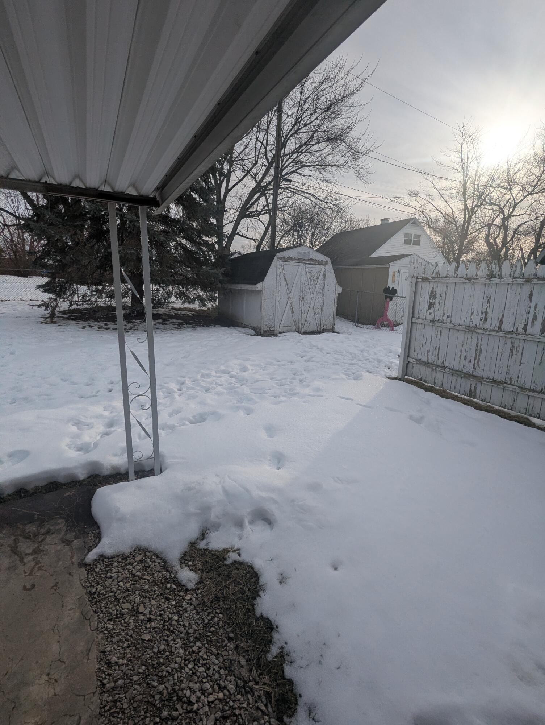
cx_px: 272
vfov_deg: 94.4
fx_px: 335
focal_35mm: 16
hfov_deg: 78.2
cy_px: 362
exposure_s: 1/5464
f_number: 2.2
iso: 48
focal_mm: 2.35
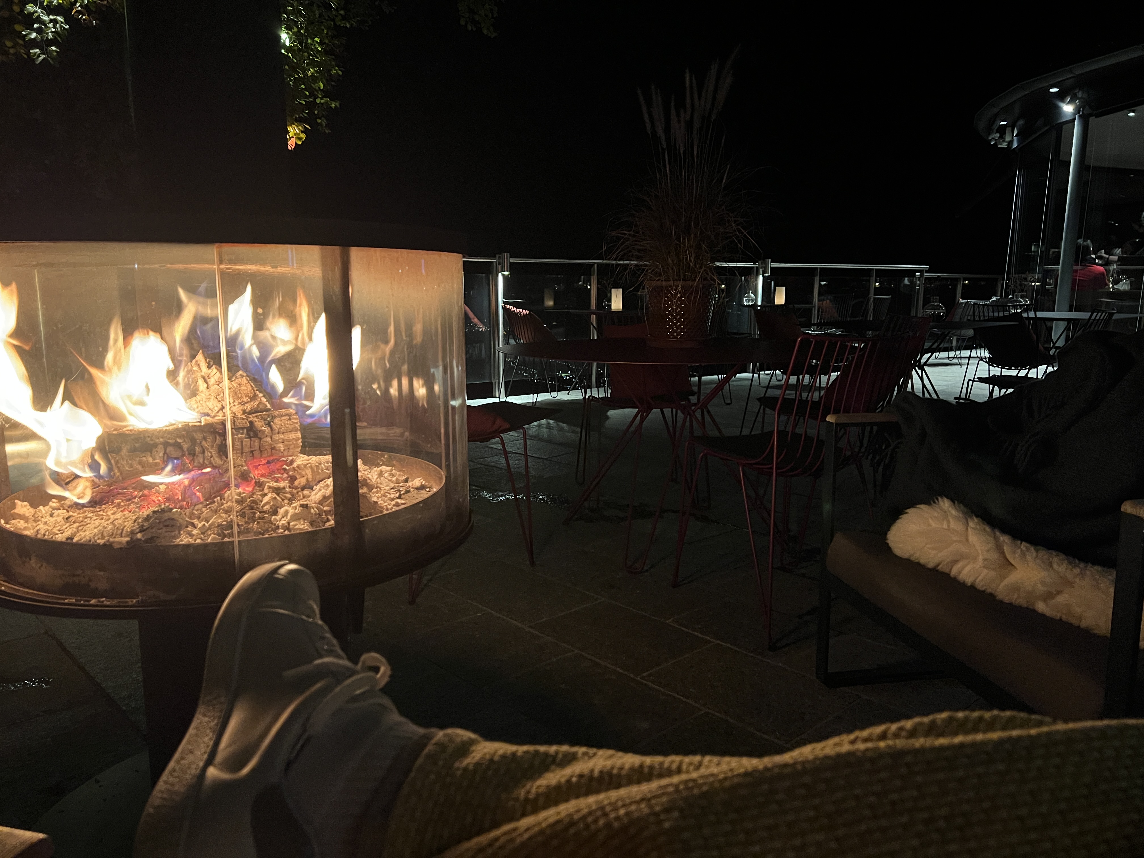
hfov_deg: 67.3
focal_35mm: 26
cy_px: 429
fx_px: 859
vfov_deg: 53.1
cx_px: 572
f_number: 1.5
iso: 640
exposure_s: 1/30
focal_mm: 5.7
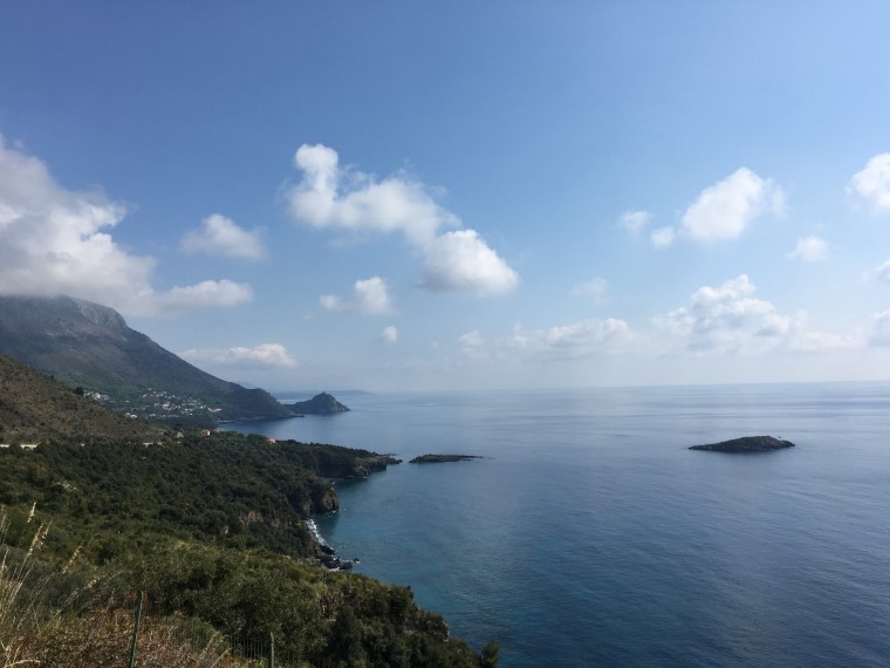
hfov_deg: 61.7
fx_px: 746
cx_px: 445
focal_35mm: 29
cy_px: 334
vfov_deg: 48.2
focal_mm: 4.15
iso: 25
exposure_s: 1/3497
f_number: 2.2
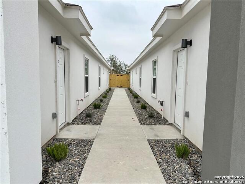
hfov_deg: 71.6
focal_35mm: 24
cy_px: 92
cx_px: 122
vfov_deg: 56.8
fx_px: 170
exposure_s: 1/1949
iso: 80
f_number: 1.78
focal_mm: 6.86
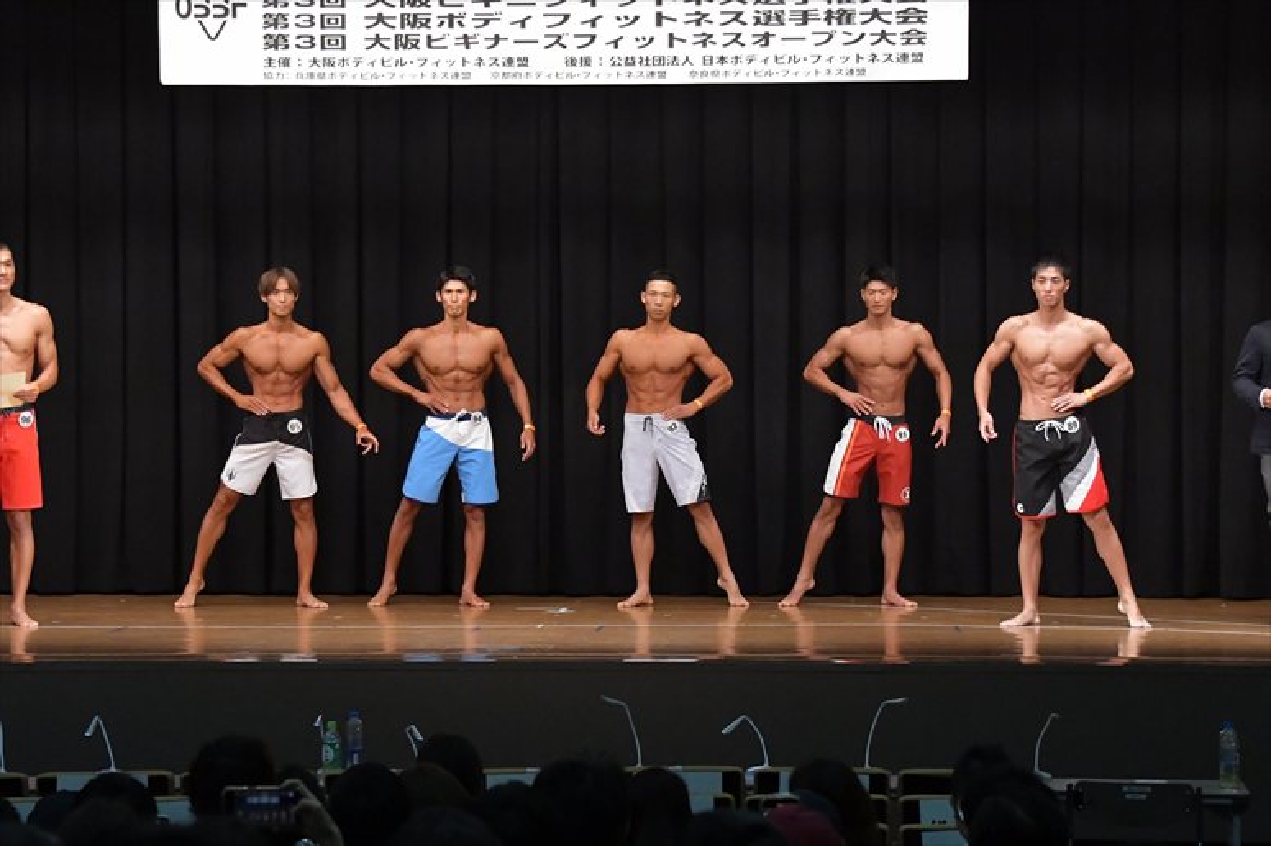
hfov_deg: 17.5
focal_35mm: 117
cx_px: 636
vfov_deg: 11.7
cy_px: 423
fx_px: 4129
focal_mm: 78
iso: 6400
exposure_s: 1/400
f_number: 5.6
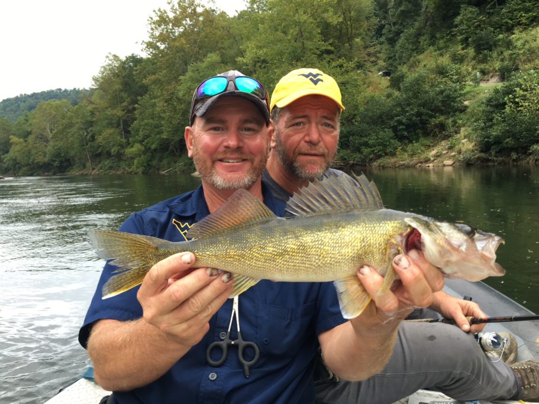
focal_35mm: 29
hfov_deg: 61.7
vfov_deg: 48.2
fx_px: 451
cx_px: 270
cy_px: 202
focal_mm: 4.15
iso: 25
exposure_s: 1/60
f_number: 2.2
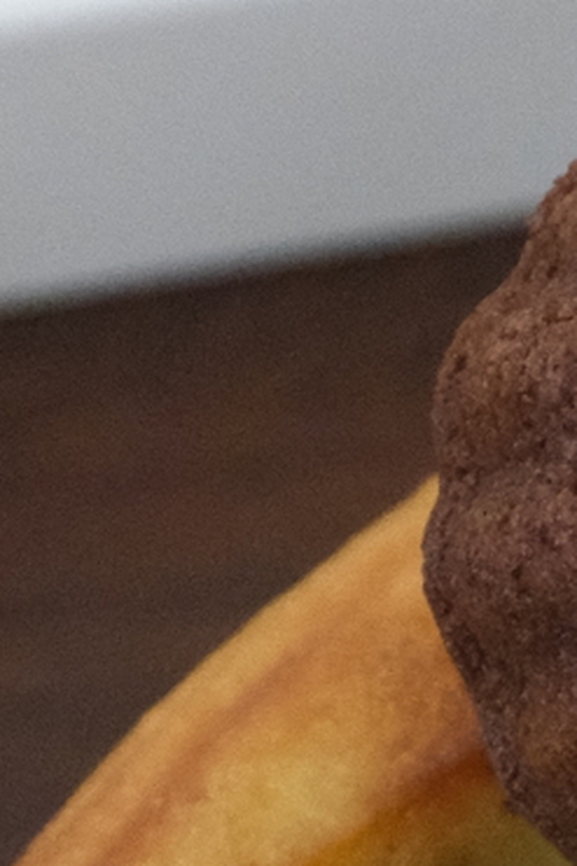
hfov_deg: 4.4
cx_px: 1313
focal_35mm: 304
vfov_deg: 6.8
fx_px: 7315
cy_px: 422
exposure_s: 1/52
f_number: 4.7
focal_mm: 31.4
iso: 6400
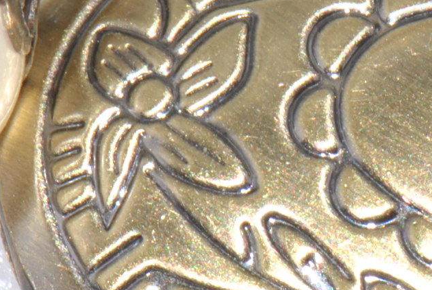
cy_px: 30
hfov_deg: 2.8
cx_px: 355
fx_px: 8694
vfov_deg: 1.9
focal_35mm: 723
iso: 100
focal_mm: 105
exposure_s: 1/60
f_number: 18
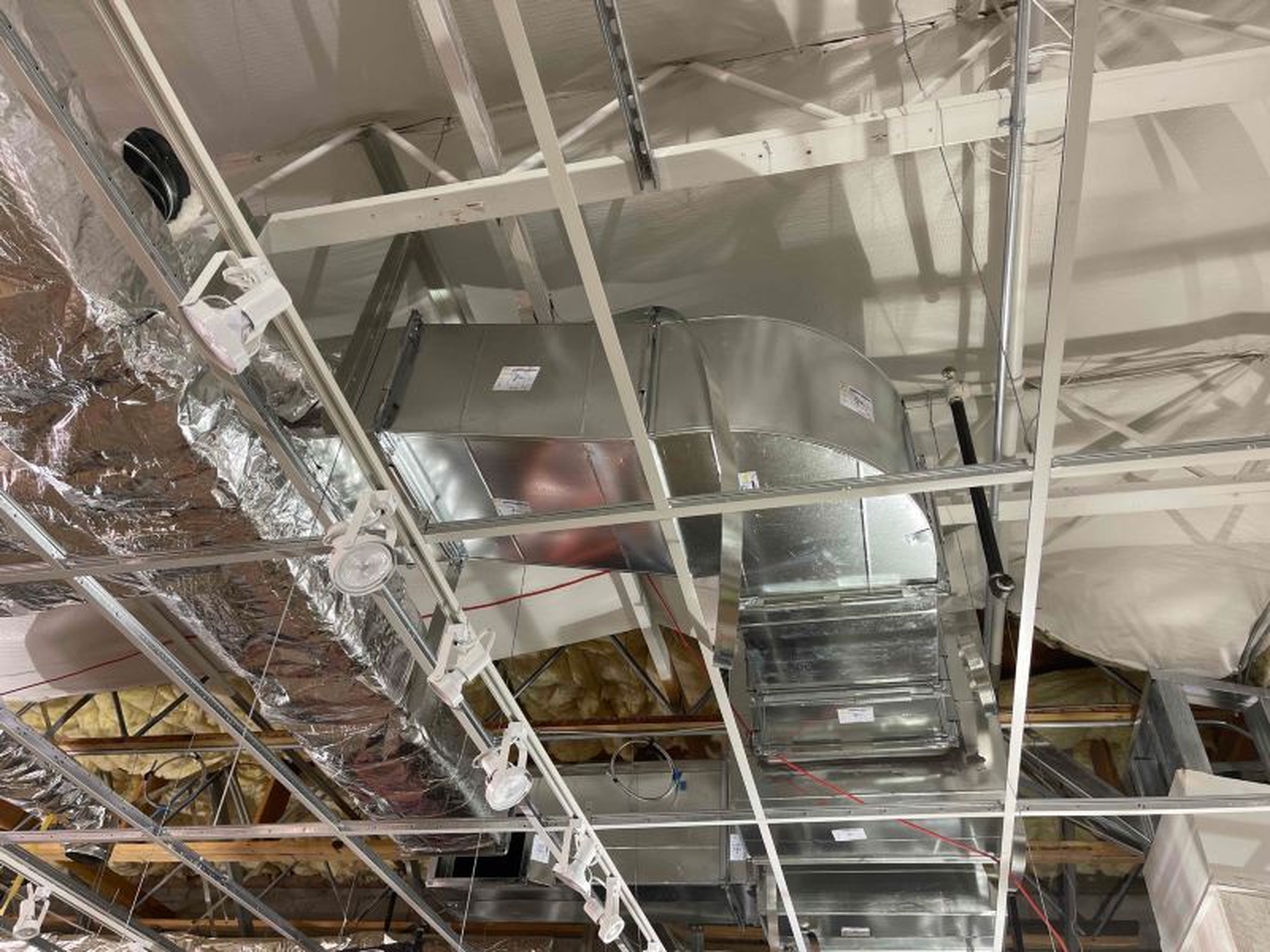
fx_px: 954
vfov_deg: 53.1
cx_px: 635
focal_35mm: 26
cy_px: 476
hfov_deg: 67.3
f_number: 1.6
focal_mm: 5.1
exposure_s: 1/60
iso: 64
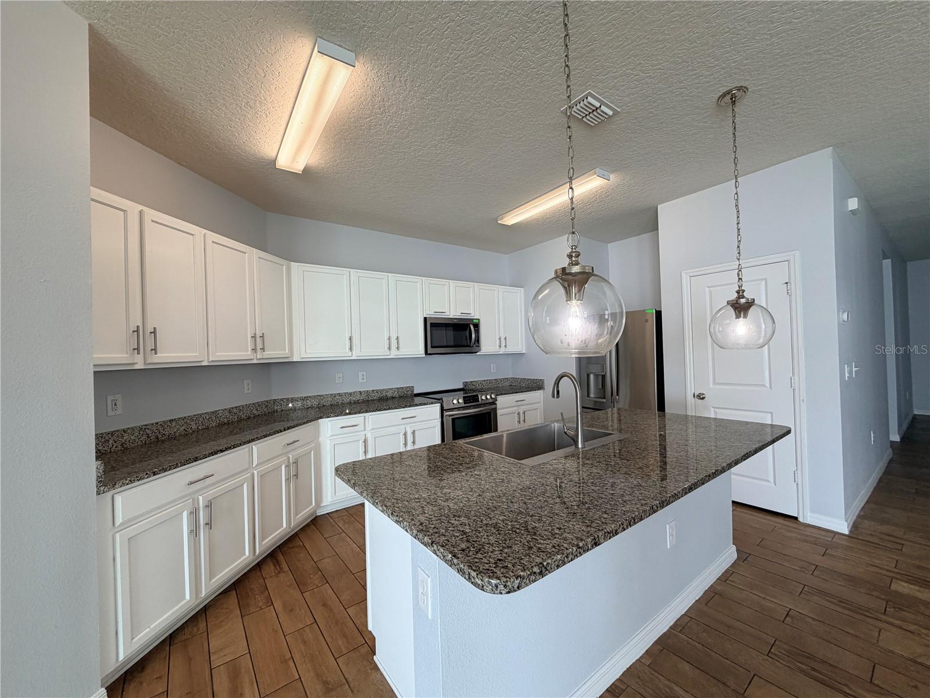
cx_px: 465
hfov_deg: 102.1
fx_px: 376
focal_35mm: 14
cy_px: 349
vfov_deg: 85.7
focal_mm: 2.22
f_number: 2.2
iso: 125
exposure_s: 1/120
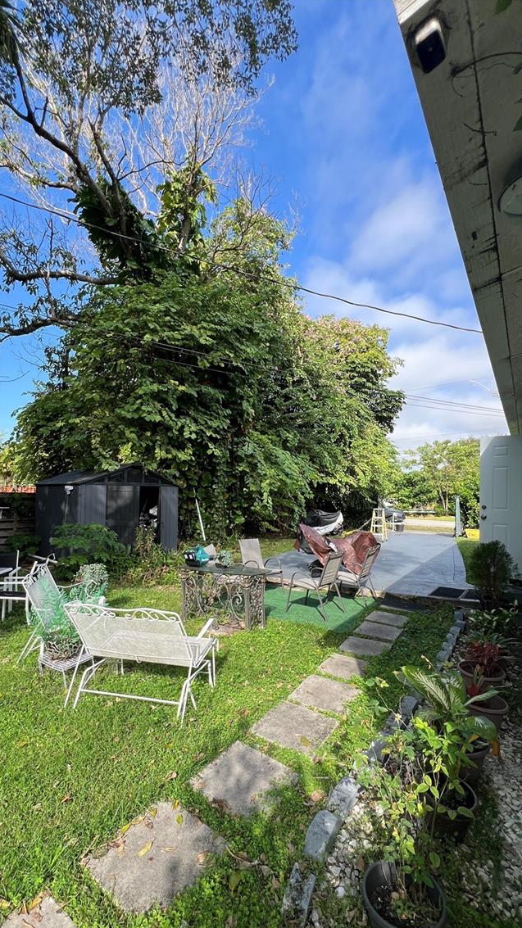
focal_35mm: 15
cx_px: 252
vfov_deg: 102.9
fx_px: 369
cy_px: 490
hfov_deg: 70.5
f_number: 1.8
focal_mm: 1.57
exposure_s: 1/423
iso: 32
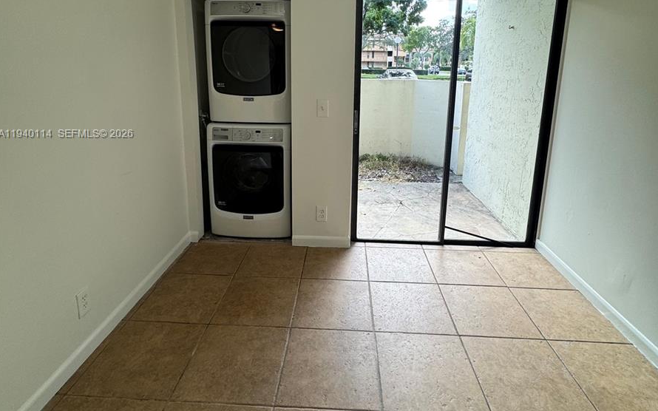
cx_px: 329
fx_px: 359
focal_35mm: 20
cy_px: 135
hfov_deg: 85.1
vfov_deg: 58.2
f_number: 2.2
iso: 64
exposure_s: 1/120
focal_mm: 2.22
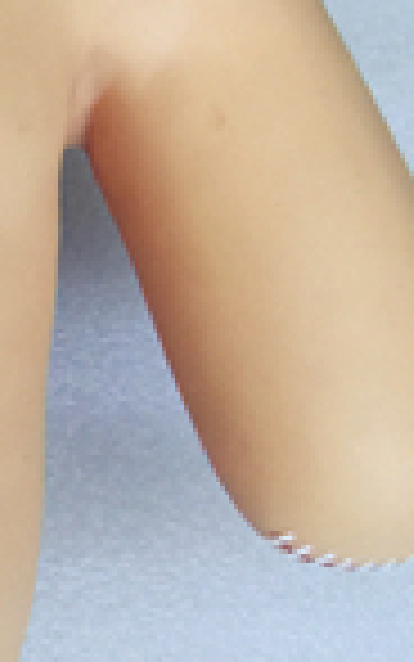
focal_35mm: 99
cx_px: -518
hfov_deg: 11.4
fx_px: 1785
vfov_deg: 20.9
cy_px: 225
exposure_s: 1/33
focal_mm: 4.15
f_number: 2.2
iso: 50
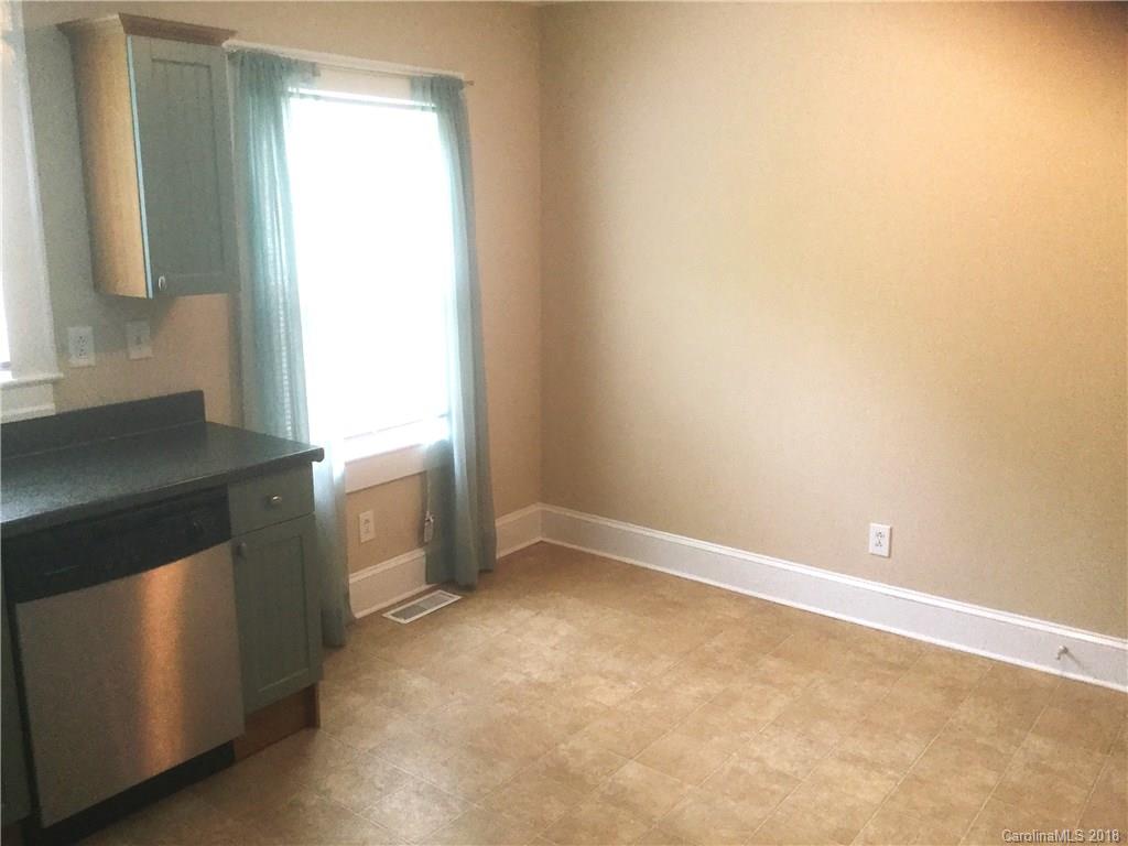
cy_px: 423
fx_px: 1010
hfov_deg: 58.4
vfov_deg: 45.4
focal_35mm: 31
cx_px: 564
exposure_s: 1/30
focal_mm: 3.3
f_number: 2.4
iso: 64
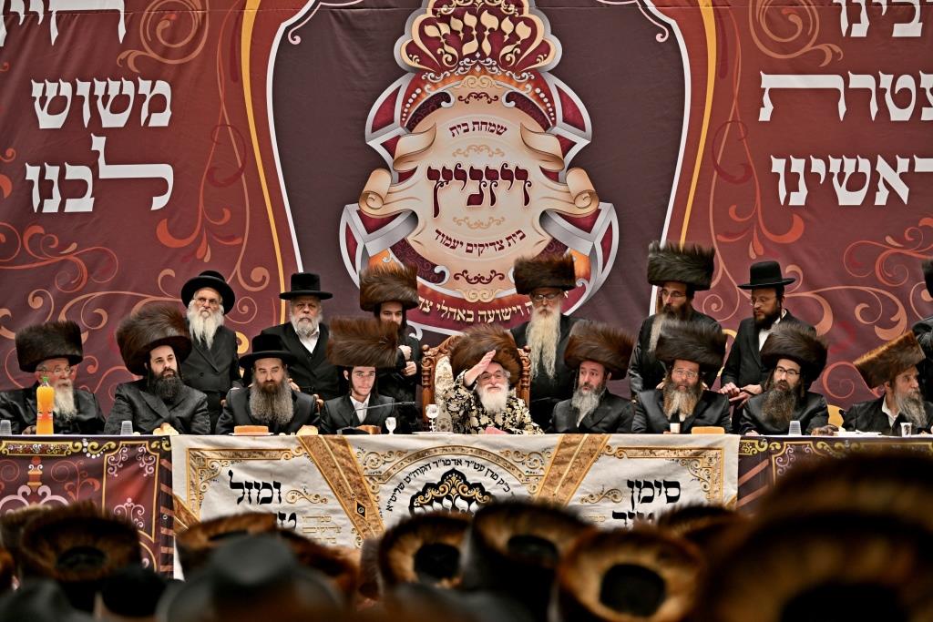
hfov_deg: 18.6
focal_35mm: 110
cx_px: 466
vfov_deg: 12.5
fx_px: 2851
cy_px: 311
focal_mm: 110
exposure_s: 1/250
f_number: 2.8
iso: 200
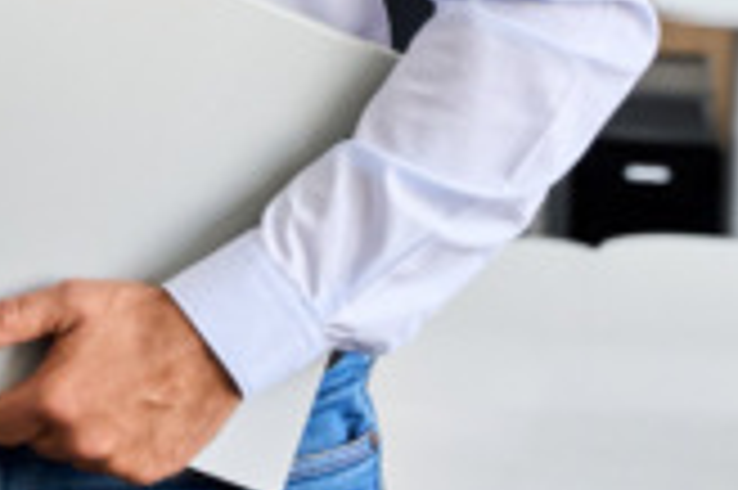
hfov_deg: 9.7
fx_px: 4265
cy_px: -398
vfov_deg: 6.4
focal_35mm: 208
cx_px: -234
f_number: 4
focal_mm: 50.3
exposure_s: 1/500
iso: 1250
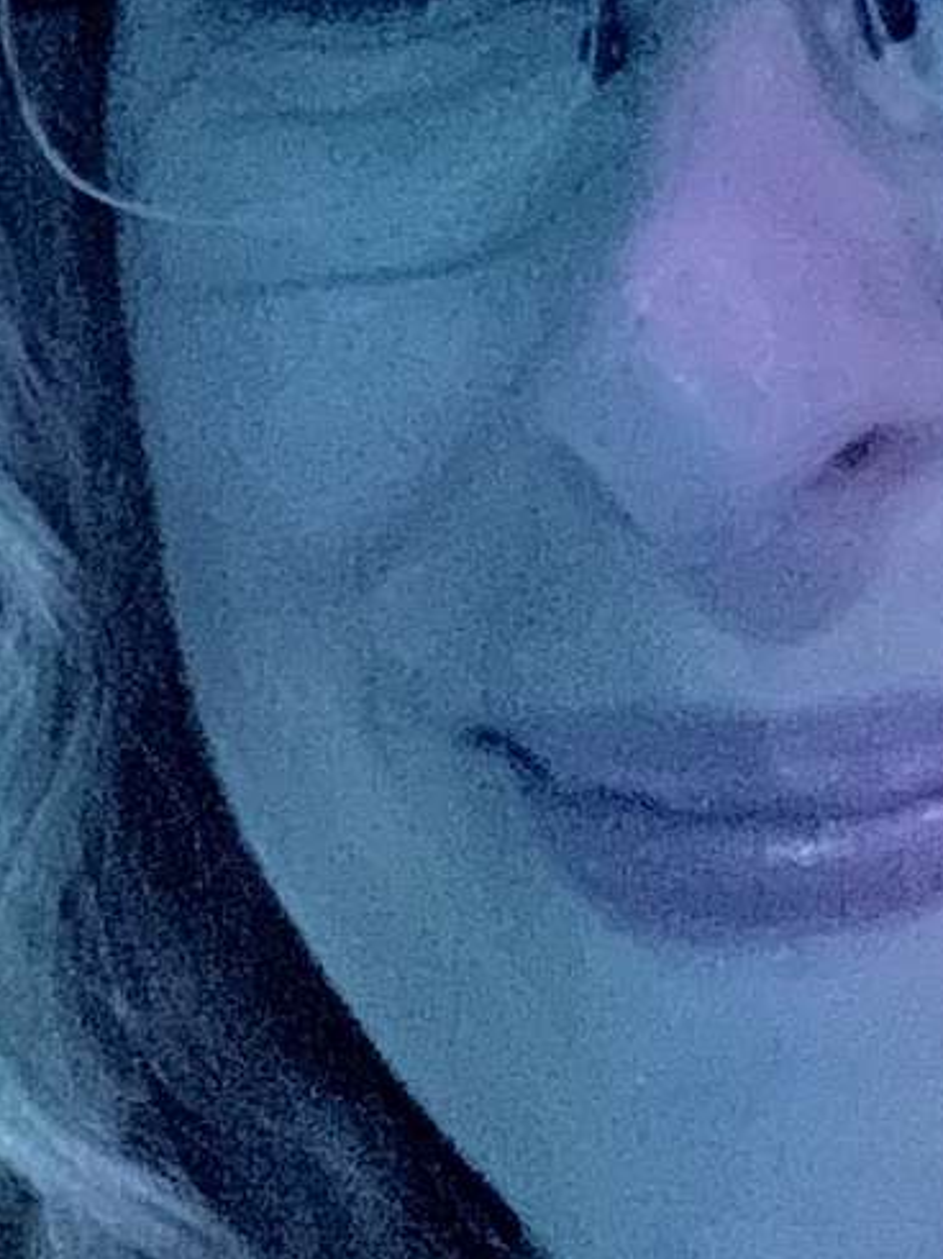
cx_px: 725
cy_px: 156
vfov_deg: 21.8
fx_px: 3198
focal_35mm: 88
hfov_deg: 16.7
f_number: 2.2
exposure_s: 1/15
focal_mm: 2.71
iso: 3200
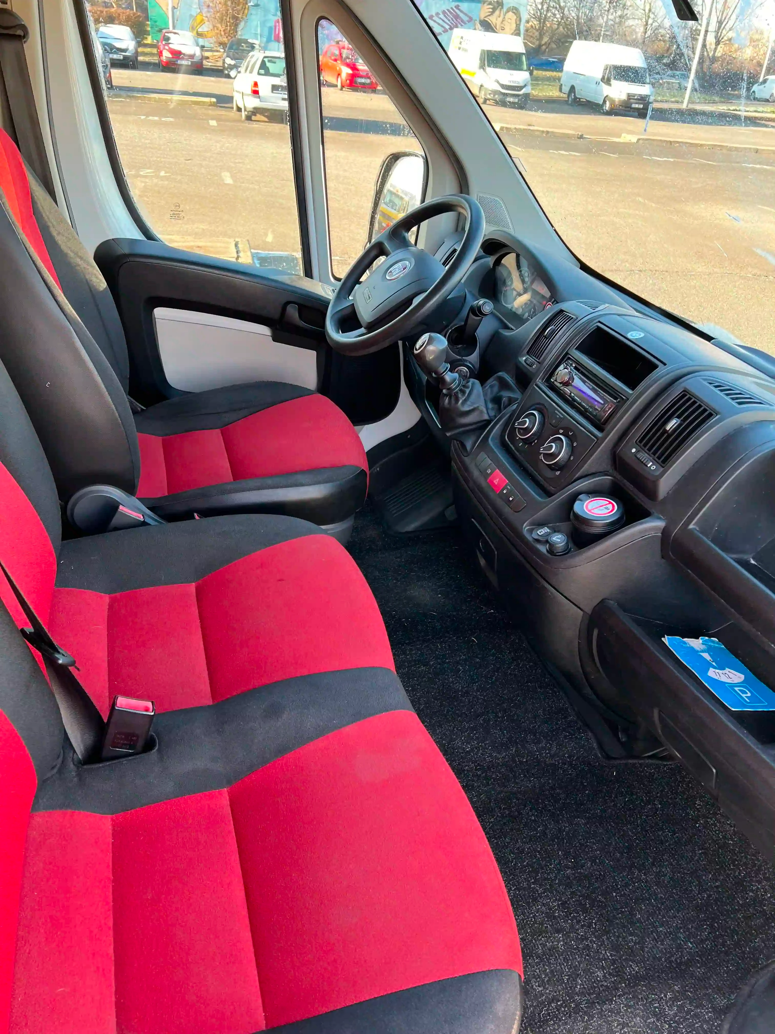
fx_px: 776
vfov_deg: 67.3
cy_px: 517
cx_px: 388
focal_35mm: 26
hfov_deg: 53.1
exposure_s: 1/121
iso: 64
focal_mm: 5.7
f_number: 1.5
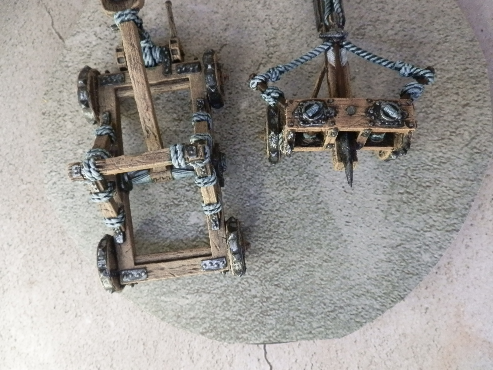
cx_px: 246
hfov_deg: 63.4
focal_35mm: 28
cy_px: 185
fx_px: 399
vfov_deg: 49.7
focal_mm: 5
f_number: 3.1
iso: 400
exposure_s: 1/80
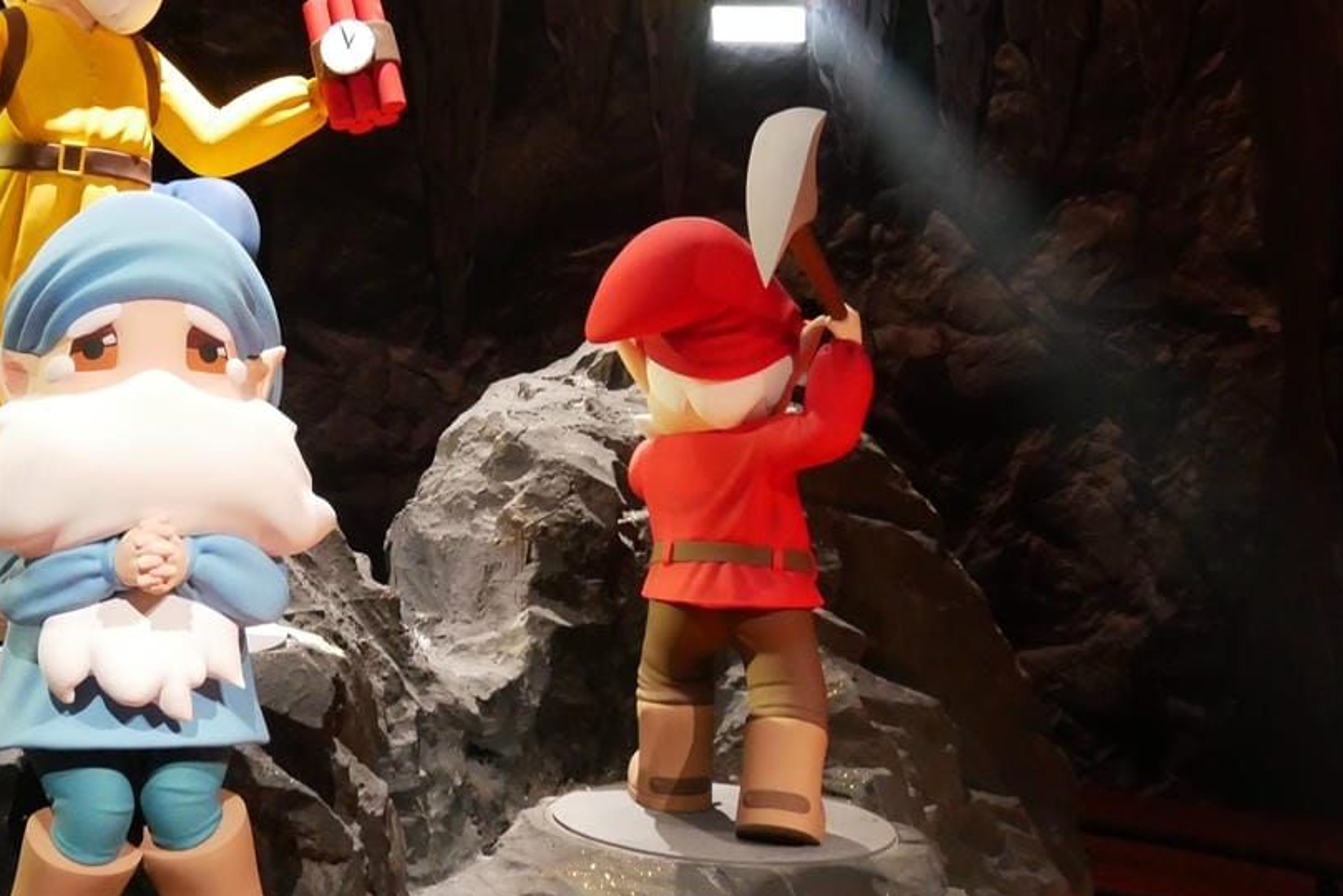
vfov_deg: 31.2
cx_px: 395
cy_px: 399
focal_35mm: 43
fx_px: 1605
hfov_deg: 44.4
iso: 3200
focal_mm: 14
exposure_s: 1/30
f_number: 3.6
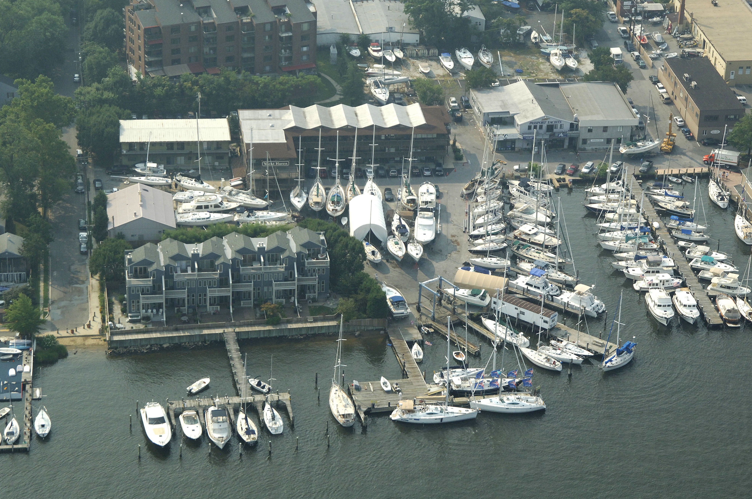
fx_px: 2107
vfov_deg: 13.5
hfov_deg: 20.2
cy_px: 265
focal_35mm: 101
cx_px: 384
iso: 400
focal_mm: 62
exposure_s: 1/1000
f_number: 8
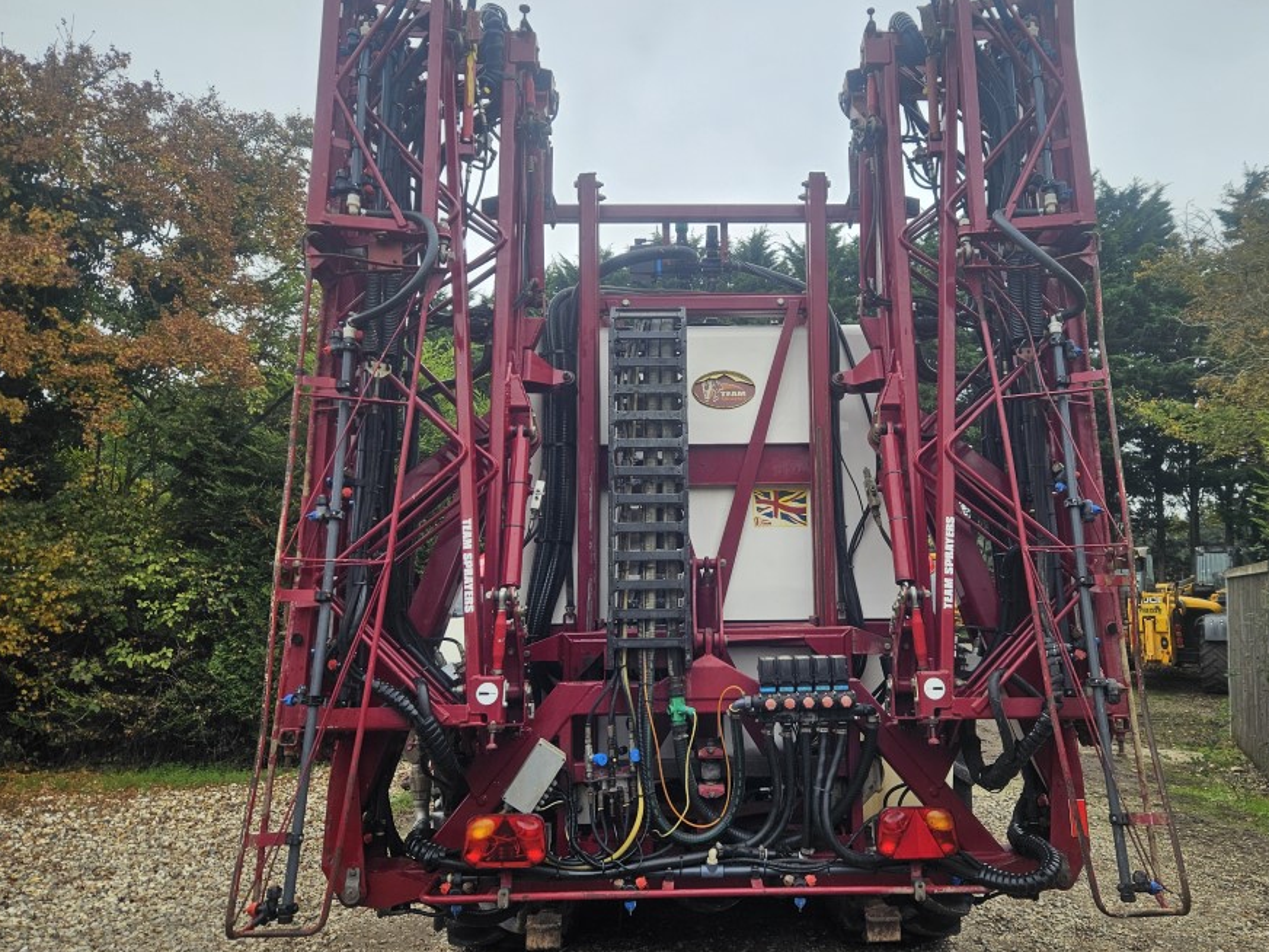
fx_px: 990
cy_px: 451
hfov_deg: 65.0
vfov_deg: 51.3
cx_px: 732
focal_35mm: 27
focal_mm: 5.4
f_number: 1.8
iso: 40
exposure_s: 1/180
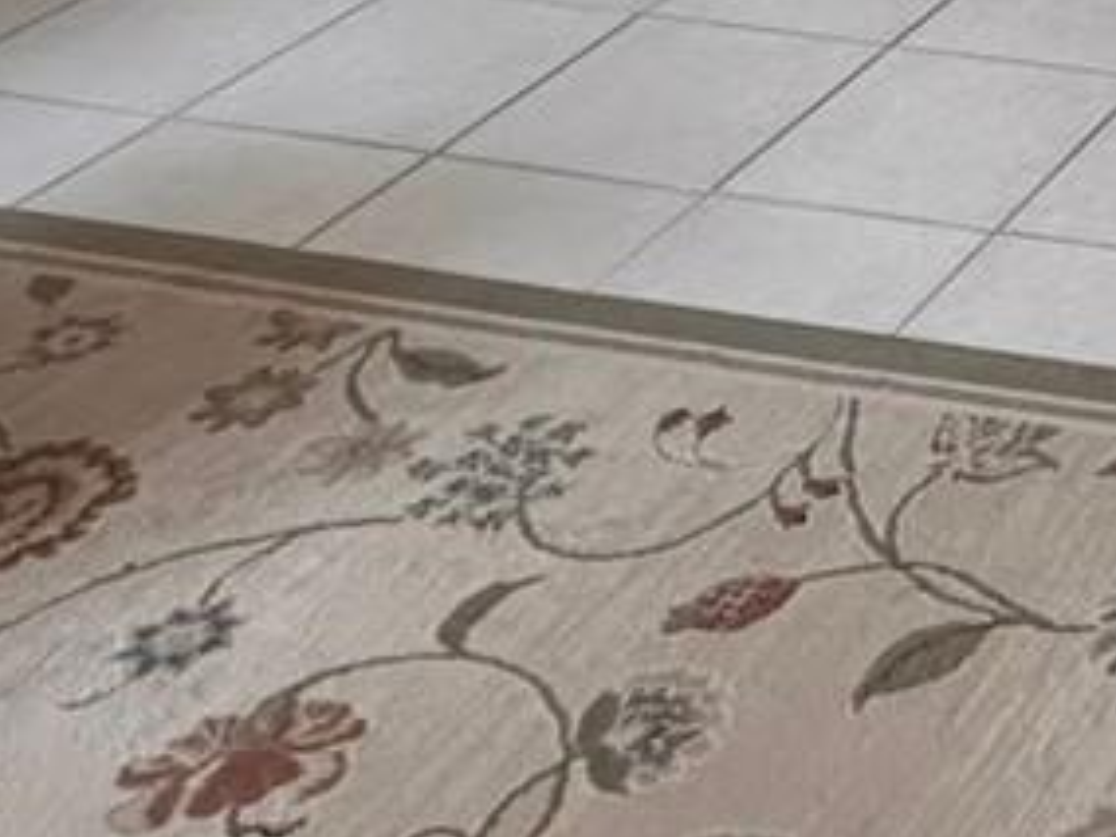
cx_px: 1933
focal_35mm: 79
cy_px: -978
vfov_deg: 14.5
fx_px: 2547
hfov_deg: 19.4
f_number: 2.2
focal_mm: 2.22
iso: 125
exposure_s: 1/99
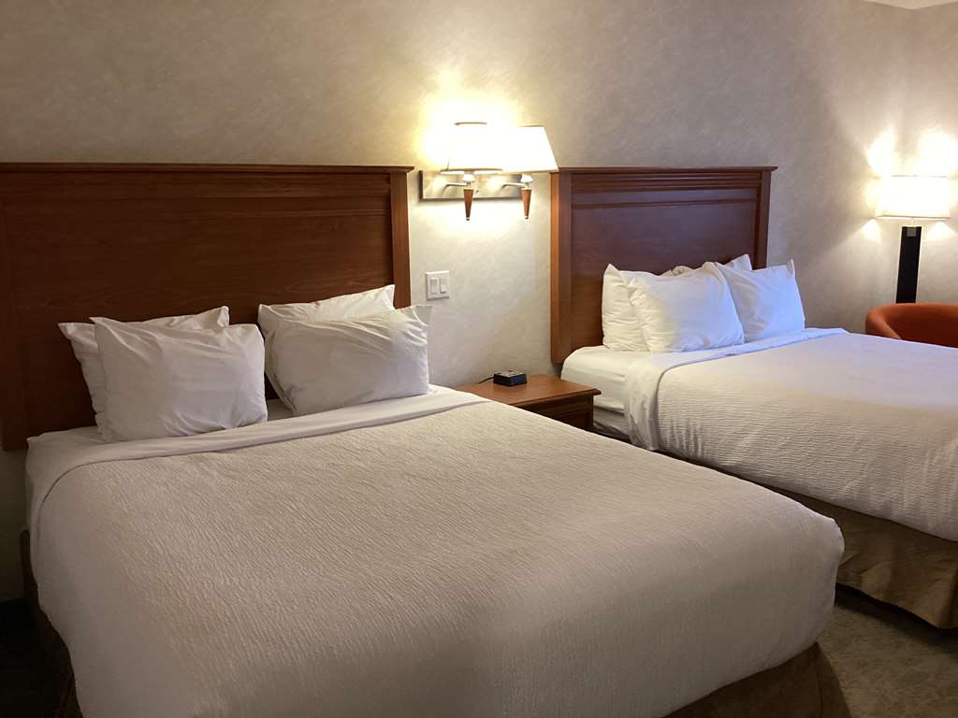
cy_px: 359
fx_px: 858
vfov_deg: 45.4
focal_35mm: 31
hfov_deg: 58.4
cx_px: 479
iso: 200
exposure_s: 1/60
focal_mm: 3.3
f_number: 2.4
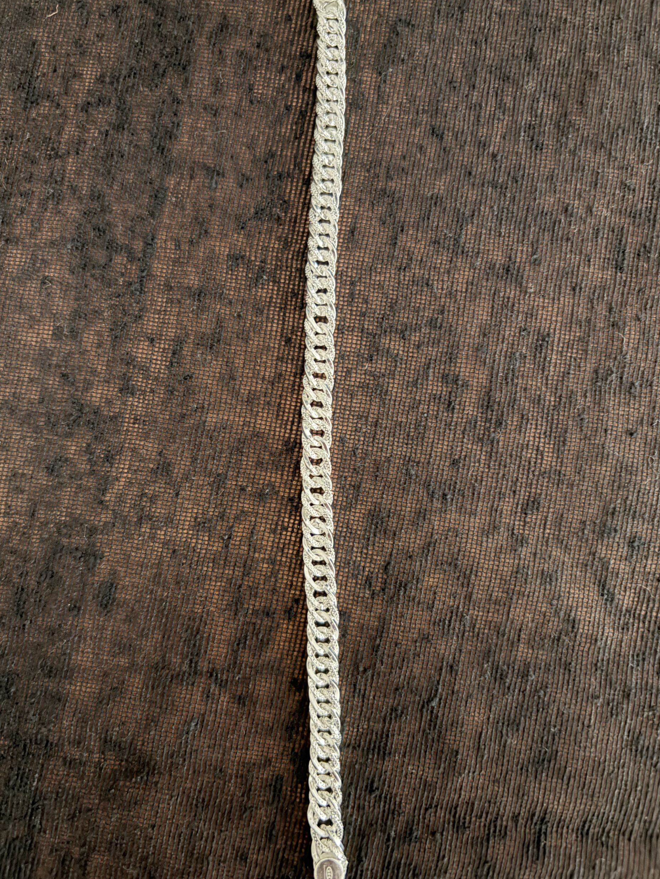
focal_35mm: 27
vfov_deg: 65.3
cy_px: 425
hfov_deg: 51.4
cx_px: 325
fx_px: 686
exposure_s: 1/19
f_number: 1.6
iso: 640
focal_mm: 5.96
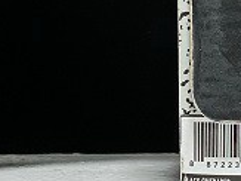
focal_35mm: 256
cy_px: -83
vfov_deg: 5.7
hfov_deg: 7.7
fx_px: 1781
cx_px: 174
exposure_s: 1/204
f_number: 2
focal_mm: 6
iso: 20
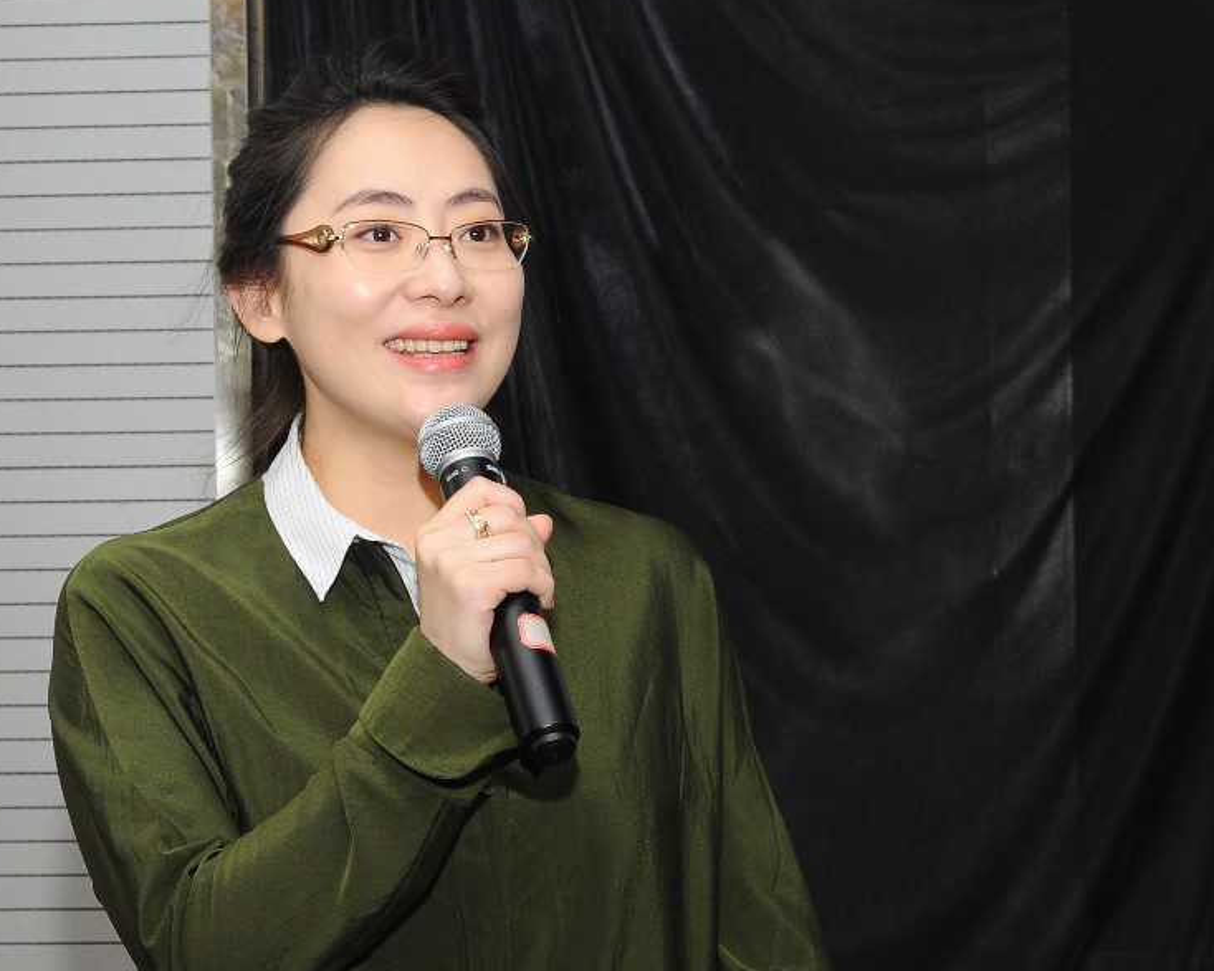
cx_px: 452
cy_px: 567
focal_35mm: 90
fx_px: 3233
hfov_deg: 21.2
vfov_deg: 17.1
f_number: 5.6
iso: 1600
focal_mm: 44
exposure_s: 1/100
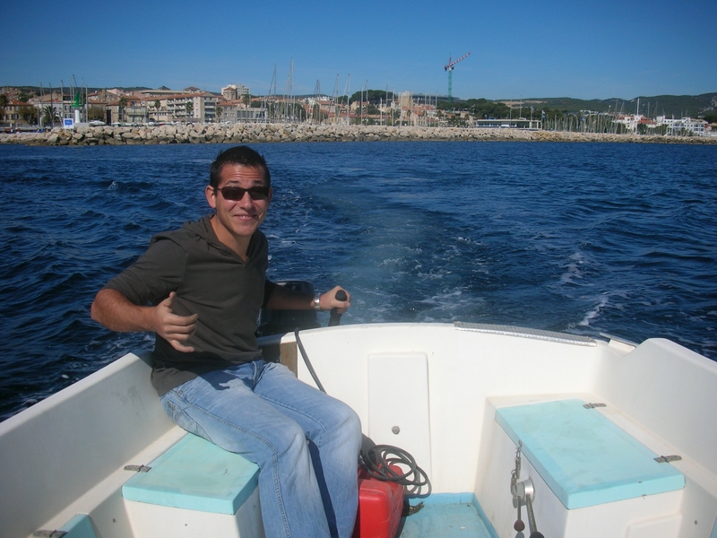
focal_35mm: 35
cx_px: 358
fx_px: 725
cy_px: 269
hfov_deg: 52.6
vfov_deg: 40.7
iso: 50
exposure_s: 1/223
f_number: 8.5
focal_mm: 5.8
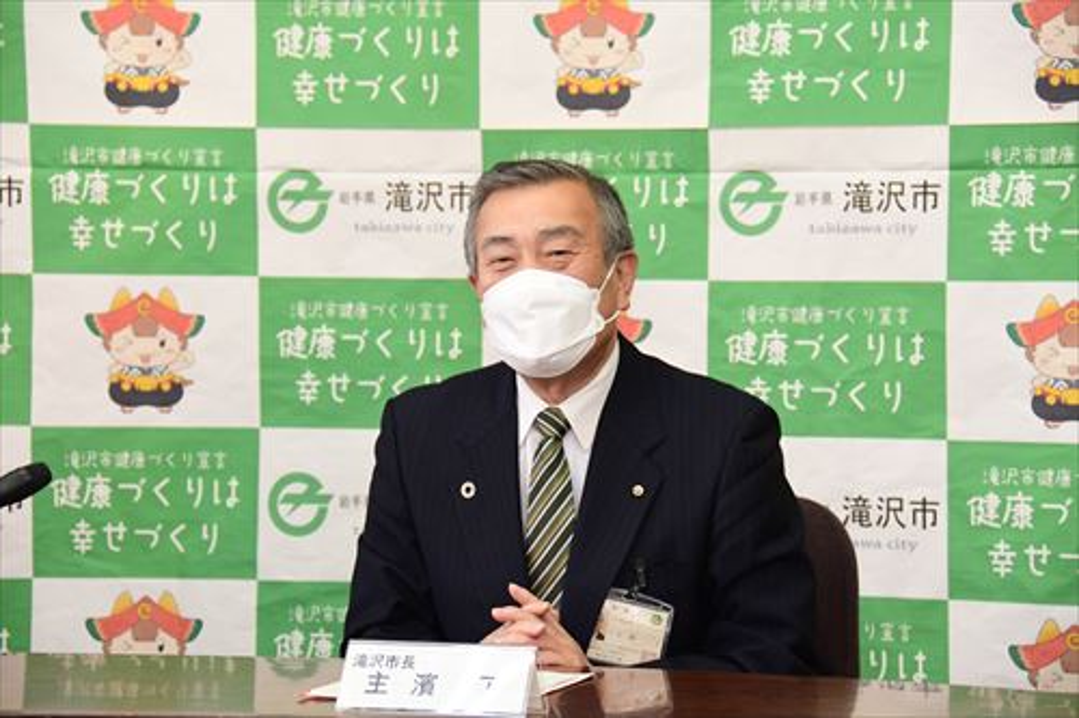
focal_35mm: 158
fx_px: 4719
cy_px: 359
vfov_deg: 8.7
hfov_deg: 13.0
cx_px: 540
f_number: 5.6
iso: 800
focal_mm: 105
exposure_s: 1/100
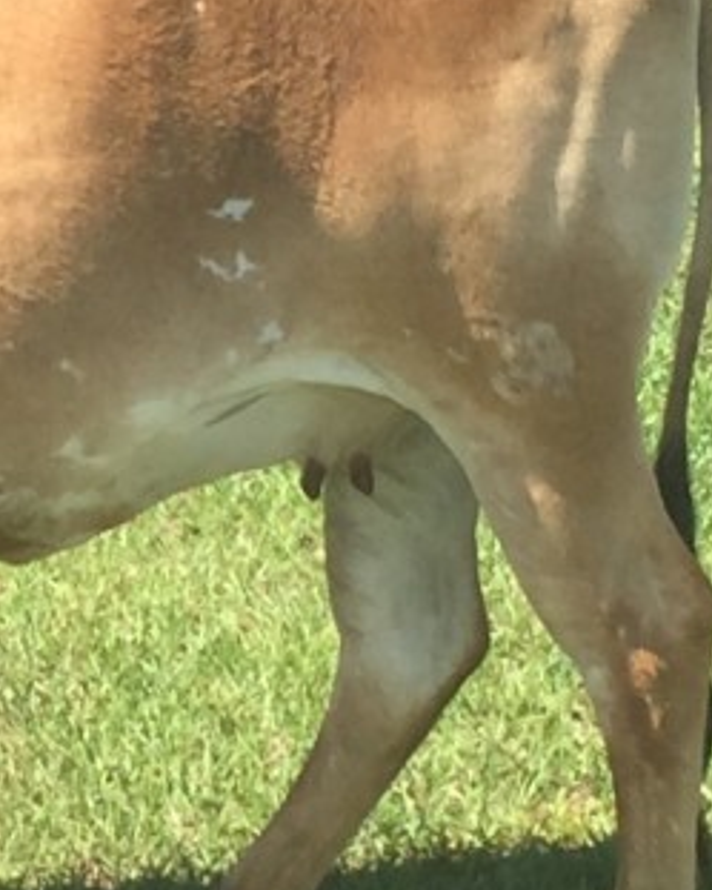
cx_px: -286
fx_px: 2212
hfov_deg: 16.9
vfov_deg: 22.7
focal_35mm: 84
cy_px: 431
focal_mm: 4.15
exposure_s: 1/1014
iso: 32
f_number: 2.2
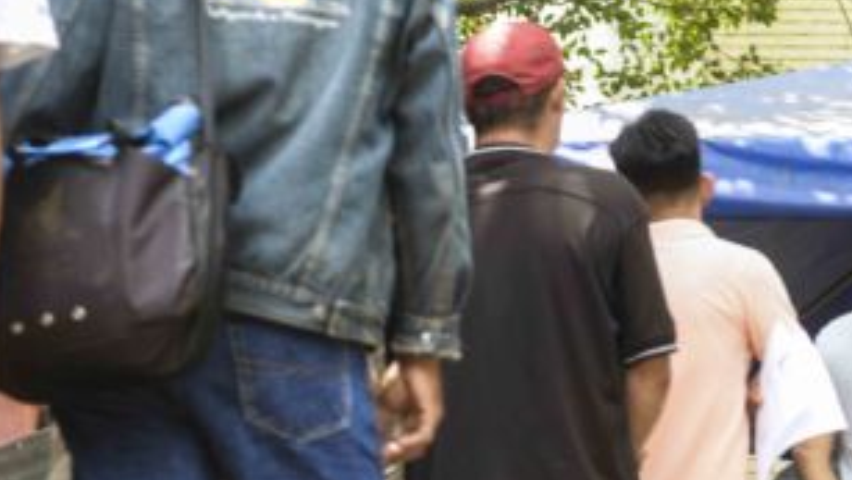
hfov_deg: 16.1
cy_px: 451
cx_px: 830
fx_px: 2961
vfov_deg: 9.2
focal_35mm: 131
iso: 320
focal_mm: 50
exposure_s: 1/125
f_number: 4
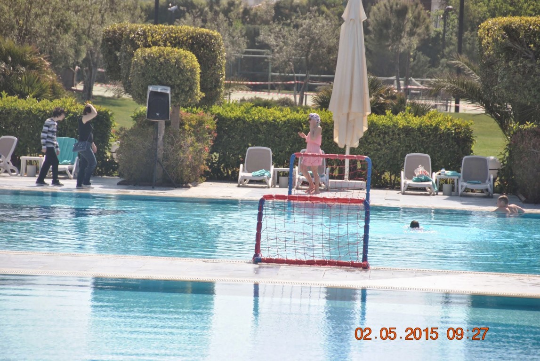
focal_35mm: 255
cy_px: 180
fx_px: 3830
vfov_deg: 5.4
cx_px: 270
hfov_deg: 8.1
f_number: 5.6
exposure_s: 1/800
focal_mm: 170
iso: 200
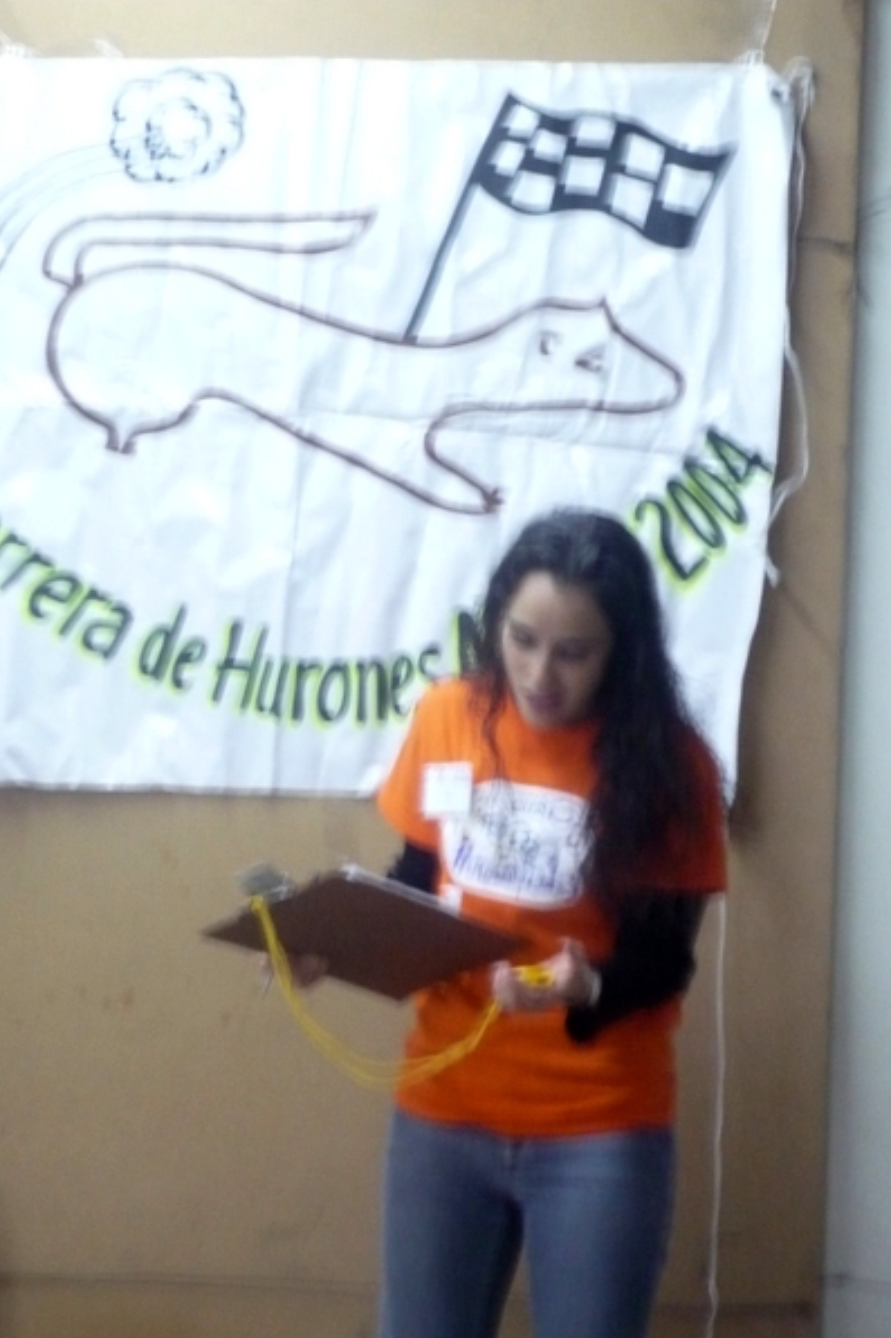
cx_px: 388
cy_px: 671
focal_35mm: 110
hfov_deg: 12.4
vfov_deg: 18.6
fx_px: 4086
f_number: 5
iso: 400
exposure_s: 1/6
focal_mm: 17.4
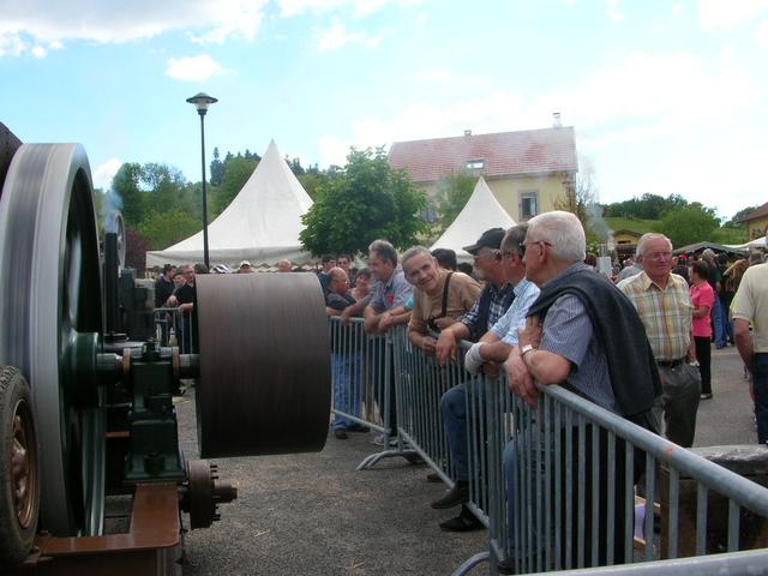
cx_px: 384
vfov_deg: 40.7
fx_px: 777
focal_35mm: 35
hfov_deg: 52.6
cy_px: 288
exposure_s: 1/138
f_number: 5.6
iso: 50
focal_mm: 5.8
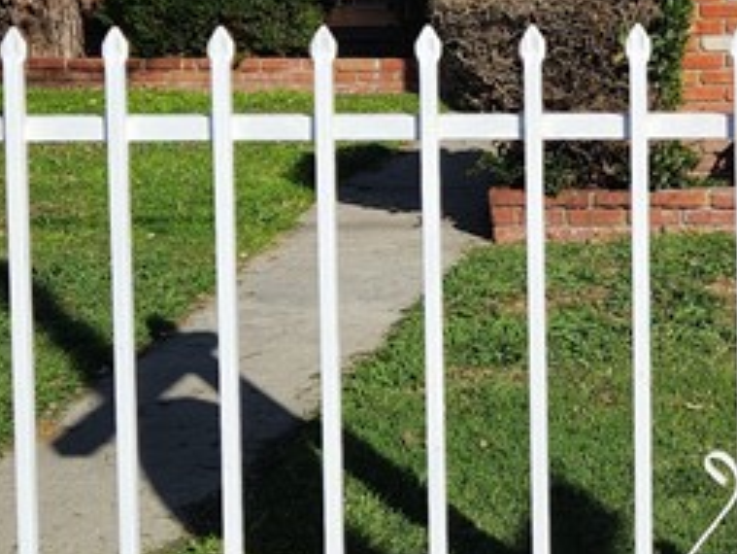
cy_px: -47
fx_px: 1981
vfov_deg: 15.5
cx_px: 775
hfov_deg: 20.3
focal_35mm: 93
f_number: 1.8
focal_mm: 5.4
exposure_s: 1/2600
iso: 20
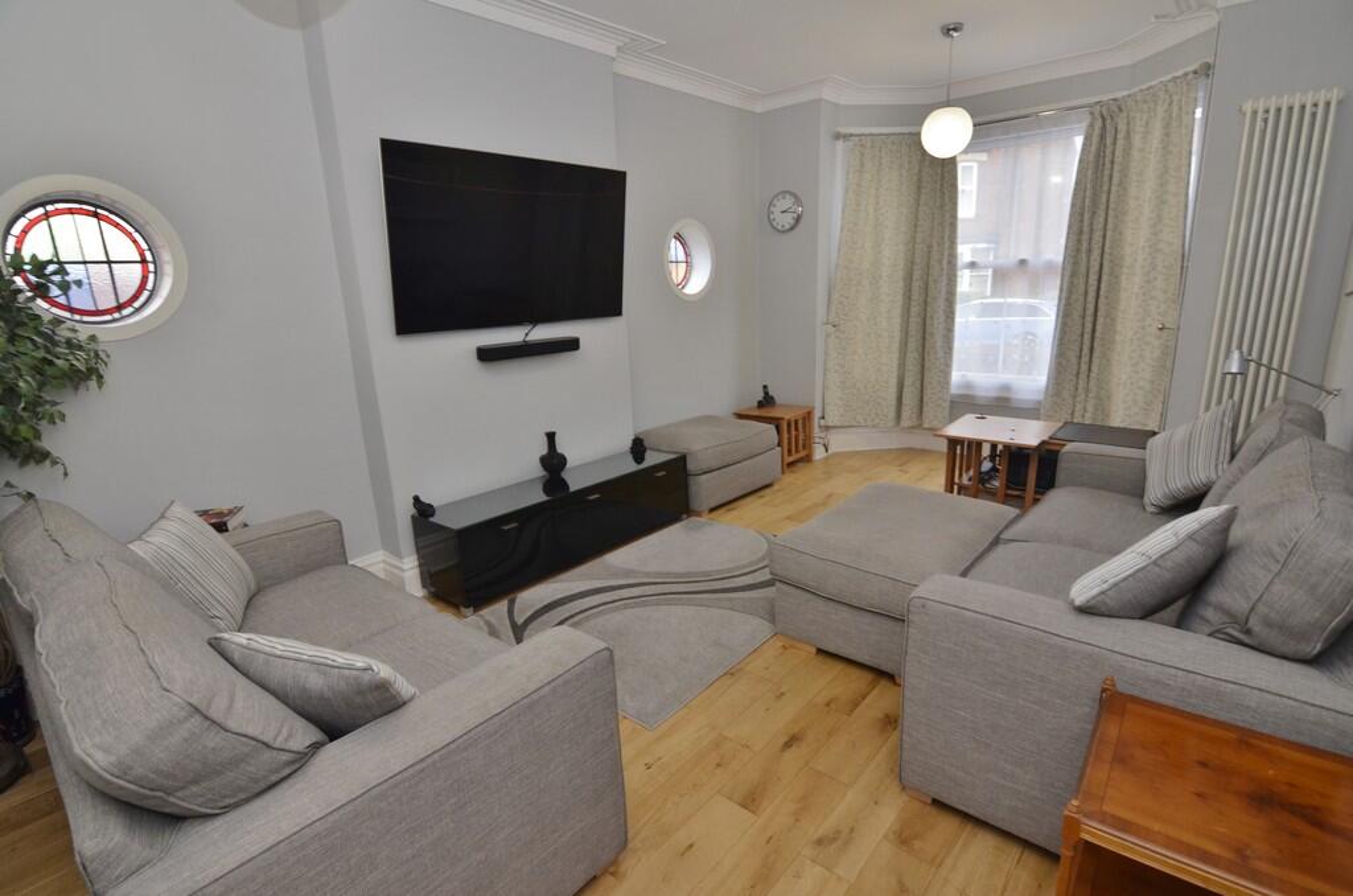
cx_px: 676
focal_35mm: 16
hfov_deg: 95.1
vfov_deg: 71.8
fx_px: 619
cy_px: 448
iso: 800
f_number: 5.6
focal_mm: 11
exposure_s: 1/60
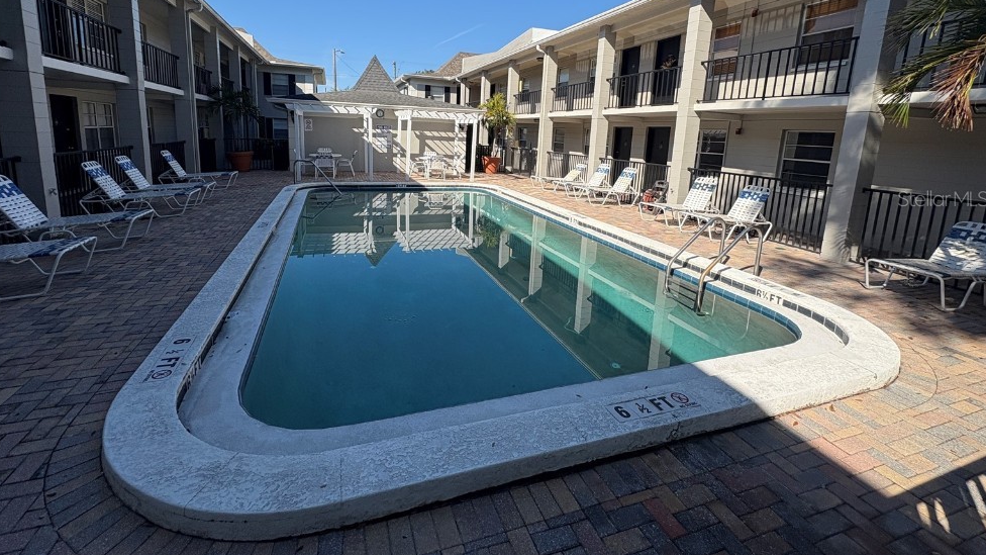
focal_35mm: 16
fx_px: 418
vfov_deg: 65.8
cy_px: 198
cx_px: 476
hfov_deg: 99.3
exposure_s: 1/1748
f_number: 2.2
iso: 50
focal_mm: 2.22
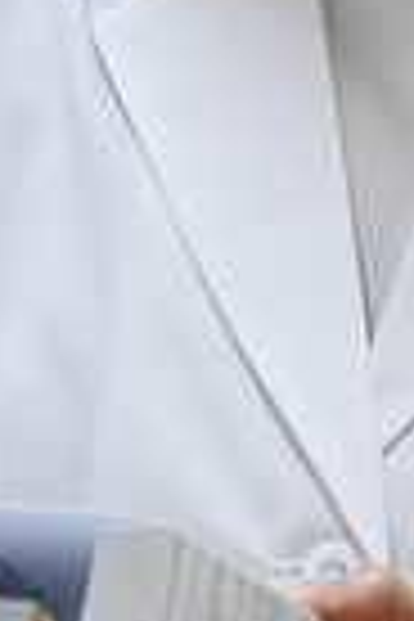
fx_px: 7900
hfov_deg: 3.0
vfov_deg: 4.5
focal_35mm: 458
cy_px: 306
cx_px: 544
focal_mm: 70
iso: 800
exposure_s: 1/160
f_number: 4
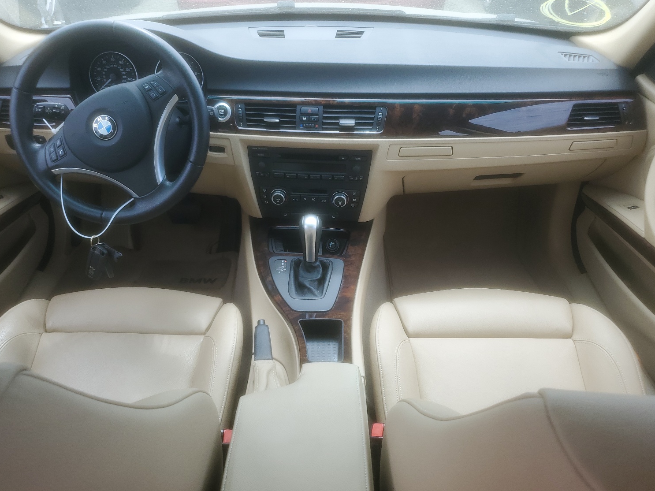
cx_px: 318
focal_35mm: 28
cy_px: 259
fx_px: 530
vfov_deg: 49.7
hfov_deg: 63.4
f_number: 1.5
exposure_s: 1/526
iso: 50
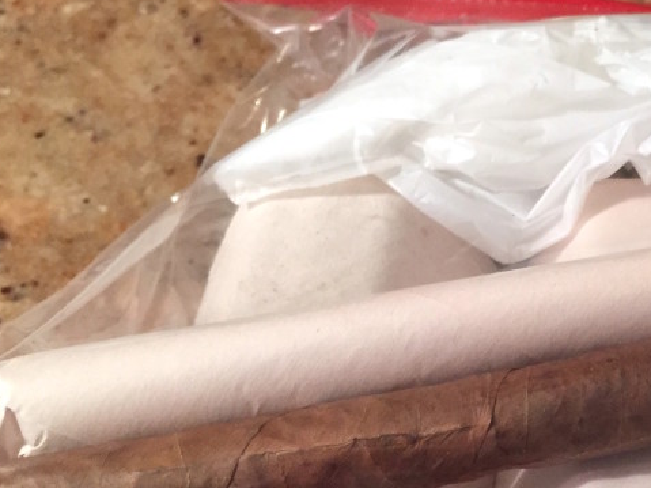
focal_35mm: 62
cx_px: 632
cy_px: 445
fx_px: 1166
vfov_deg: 23.0
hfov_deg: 29.4
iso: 125
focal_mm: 4.15
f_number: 2.2
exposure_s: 1/30
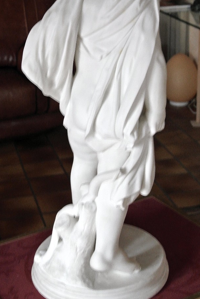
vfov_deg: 27.2
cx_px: 108
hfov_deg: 18.5
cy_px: 113
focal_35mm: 74
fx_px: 615
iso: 800
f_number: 5
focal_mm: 21.1
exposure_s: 1/5
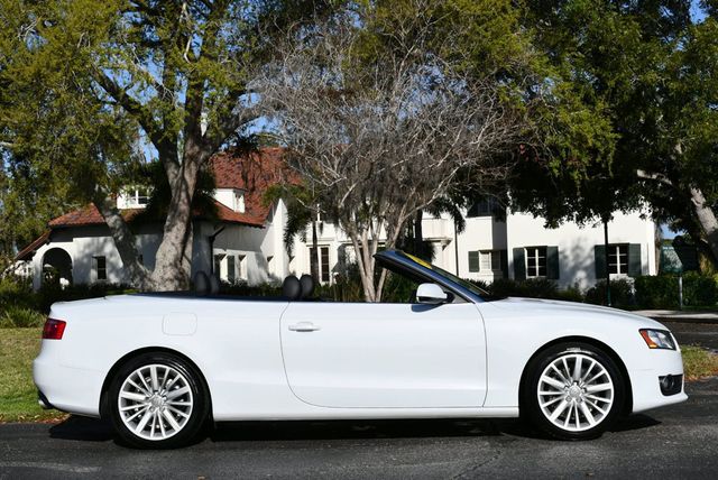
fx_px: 1038
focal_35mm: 52
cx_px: 359
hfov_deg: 38.2
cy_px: 240
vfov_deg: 26.0
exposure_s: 1/320
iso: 100
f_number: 9
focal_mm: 26
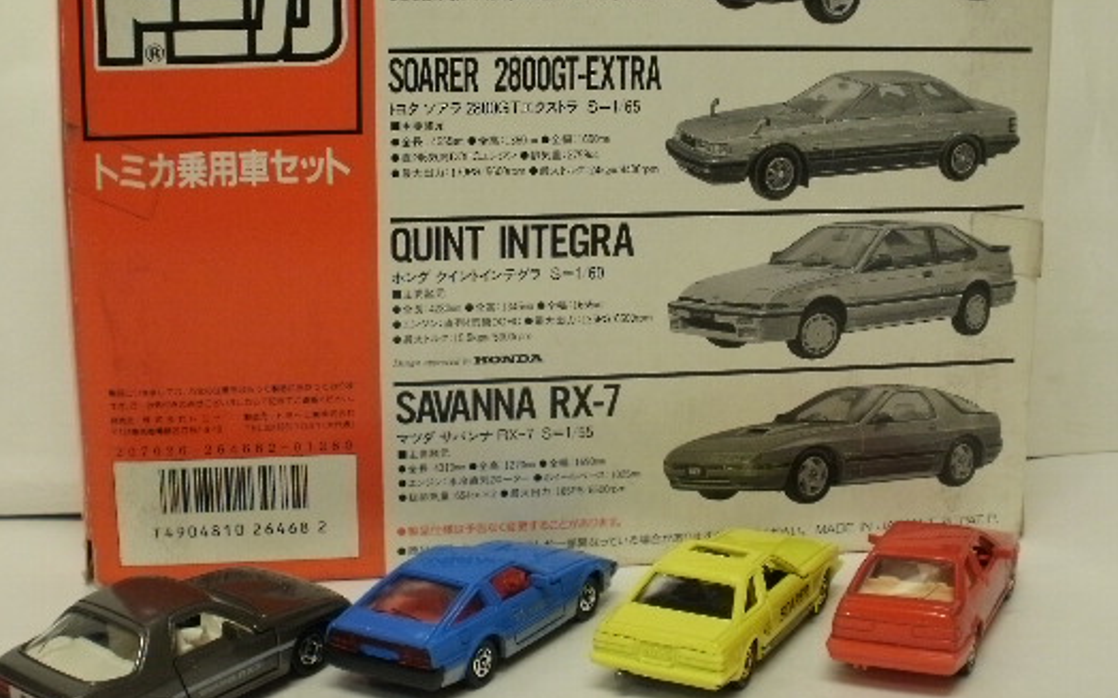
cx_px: 593
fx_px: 1736
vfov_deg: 22.7
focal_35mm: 57
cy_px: 350
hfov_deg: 35.7
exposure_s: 1/13
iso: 125
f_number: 4
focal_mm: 7.7
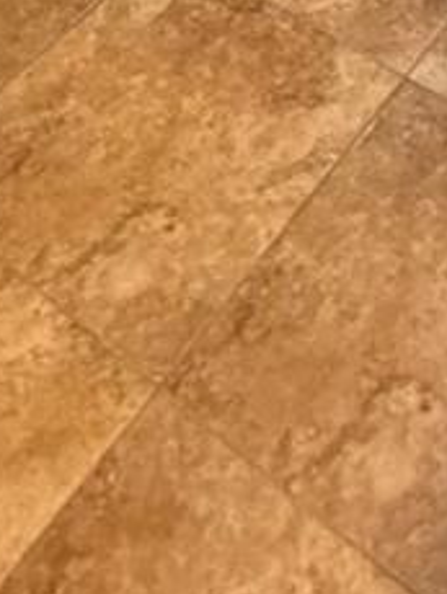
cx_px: 504
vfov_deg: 16.3
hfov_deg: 19.3
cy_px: -733
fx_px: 1255
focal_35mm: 73
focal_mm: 2.22
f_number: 2.2
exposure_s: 1/60
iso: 1000
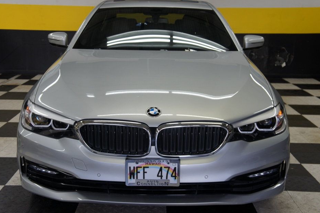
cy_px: 104
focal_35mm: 46
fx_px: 409
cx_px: 154
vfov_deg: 29.2
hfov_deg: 42.8
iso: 200
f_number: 4.5
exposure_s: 1/50
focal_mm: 28
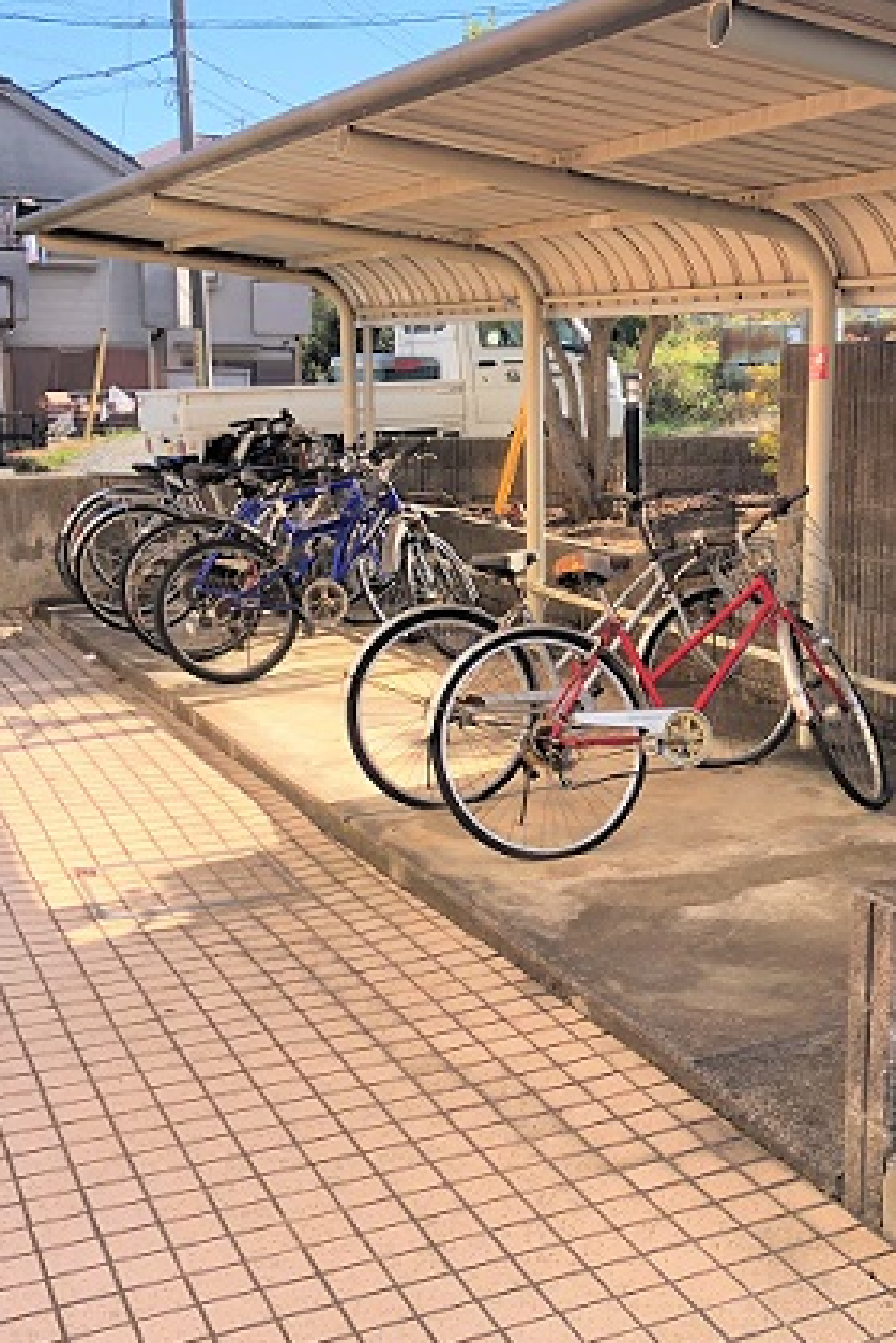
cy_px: 643
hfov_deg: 29.3
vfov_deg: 43.6
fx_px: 1678
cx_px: 710
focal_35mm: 45
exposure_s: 1/540
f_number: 1.8
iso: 20
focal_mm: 4
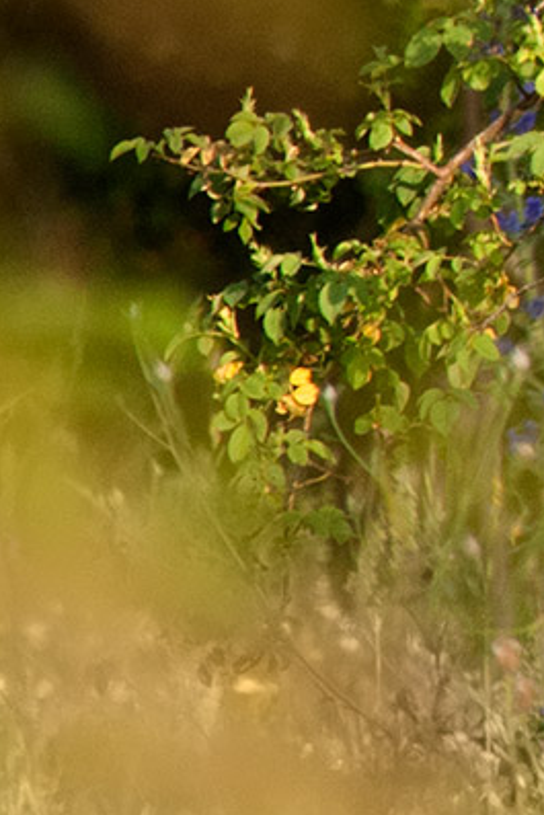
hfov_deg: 0.6
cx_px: 1784
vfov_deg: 0.9
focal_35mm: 2266
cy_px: -245
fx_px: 51314
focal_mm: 300
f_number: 5.6
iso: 500
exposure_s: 1/640
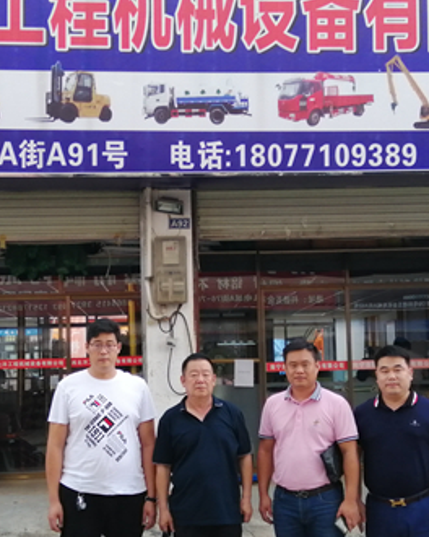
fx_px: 873
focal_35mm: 55
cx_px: 197
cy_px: 322
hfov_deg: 27.6
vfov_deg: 34.0
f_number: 1.8
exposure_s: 1/170
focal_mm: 3.6
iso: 50
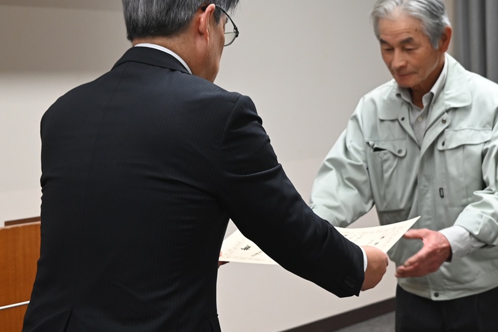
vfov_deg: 15.5
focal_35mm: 88
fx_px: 1217
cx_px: 303
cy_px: 123
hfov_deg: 23.1
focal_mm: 46
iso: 1000
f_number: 7.1
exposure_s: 1/80
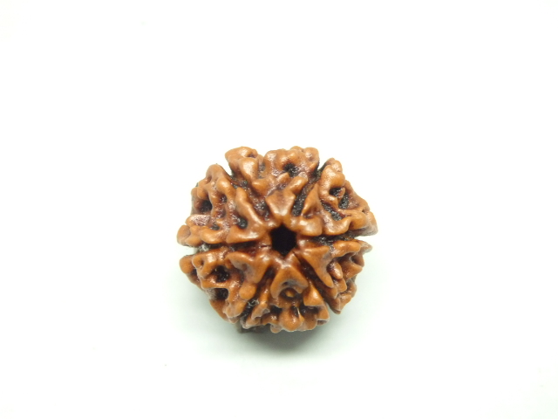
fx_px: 1064
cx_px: 279
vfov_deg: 22.3
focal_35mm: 66
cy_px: 210
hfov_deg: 29.4
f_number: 4.4
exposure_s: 1/100
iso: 800
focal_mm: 11.9
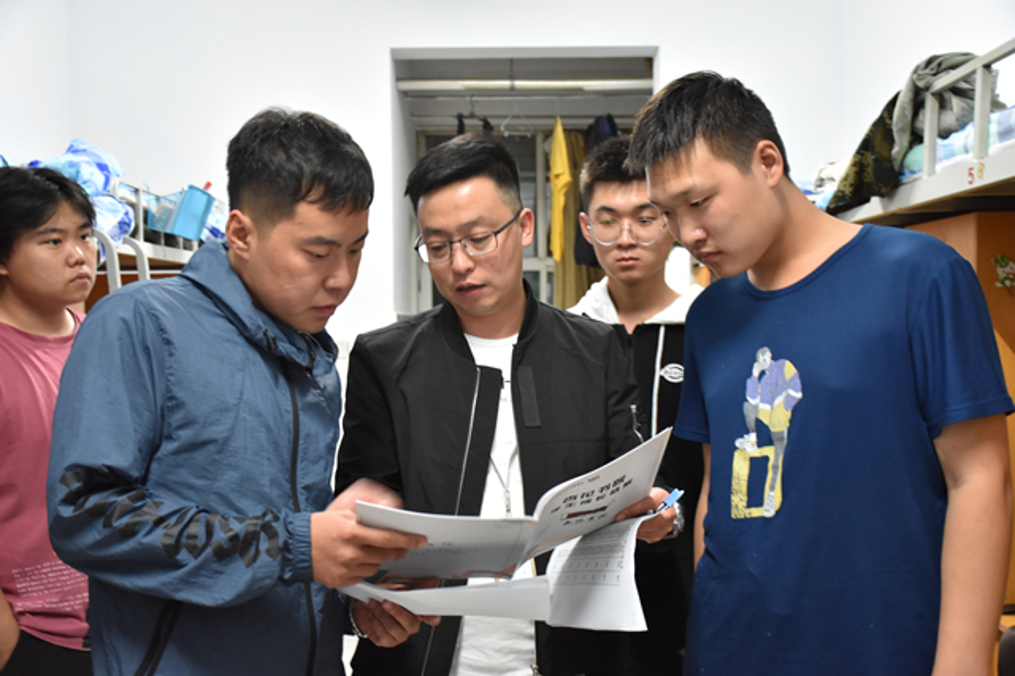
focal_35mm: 39
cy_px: 338
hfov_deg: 49.6
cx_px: 508
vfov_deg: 34.2
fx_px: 1099
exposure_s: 1/13
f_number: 3.8
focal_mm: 26
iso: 1600
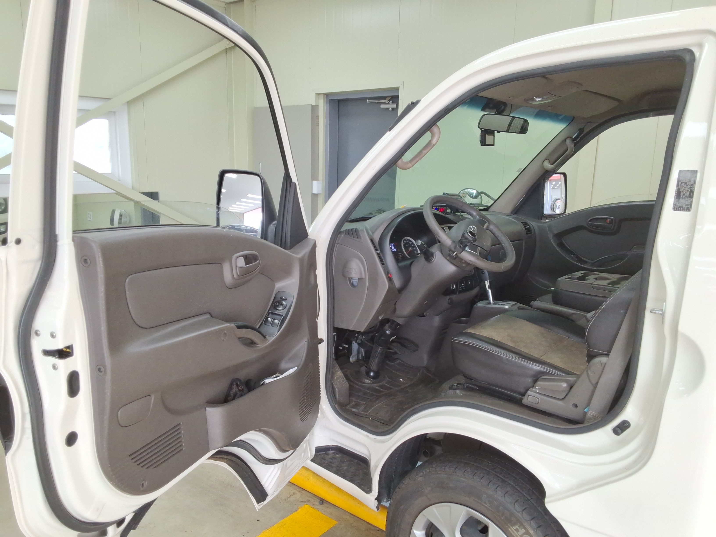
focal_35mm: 28
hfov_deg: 63.4
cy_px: 268
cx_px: 358
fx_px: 579
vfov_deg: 49.7
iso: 44
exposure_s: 1/120
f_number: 1.9
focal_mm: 2.91
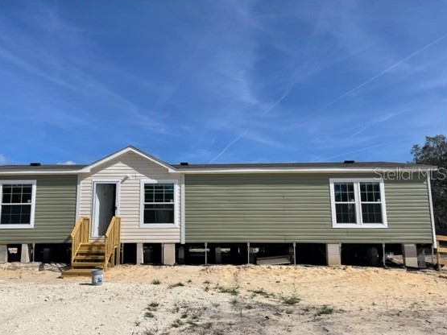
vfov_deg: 46.8
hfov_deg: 59.7
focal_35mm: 30
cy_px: 173
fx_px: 387
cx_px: 192
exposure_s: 1/6897
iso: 32
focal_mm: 4.2
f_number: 1.6
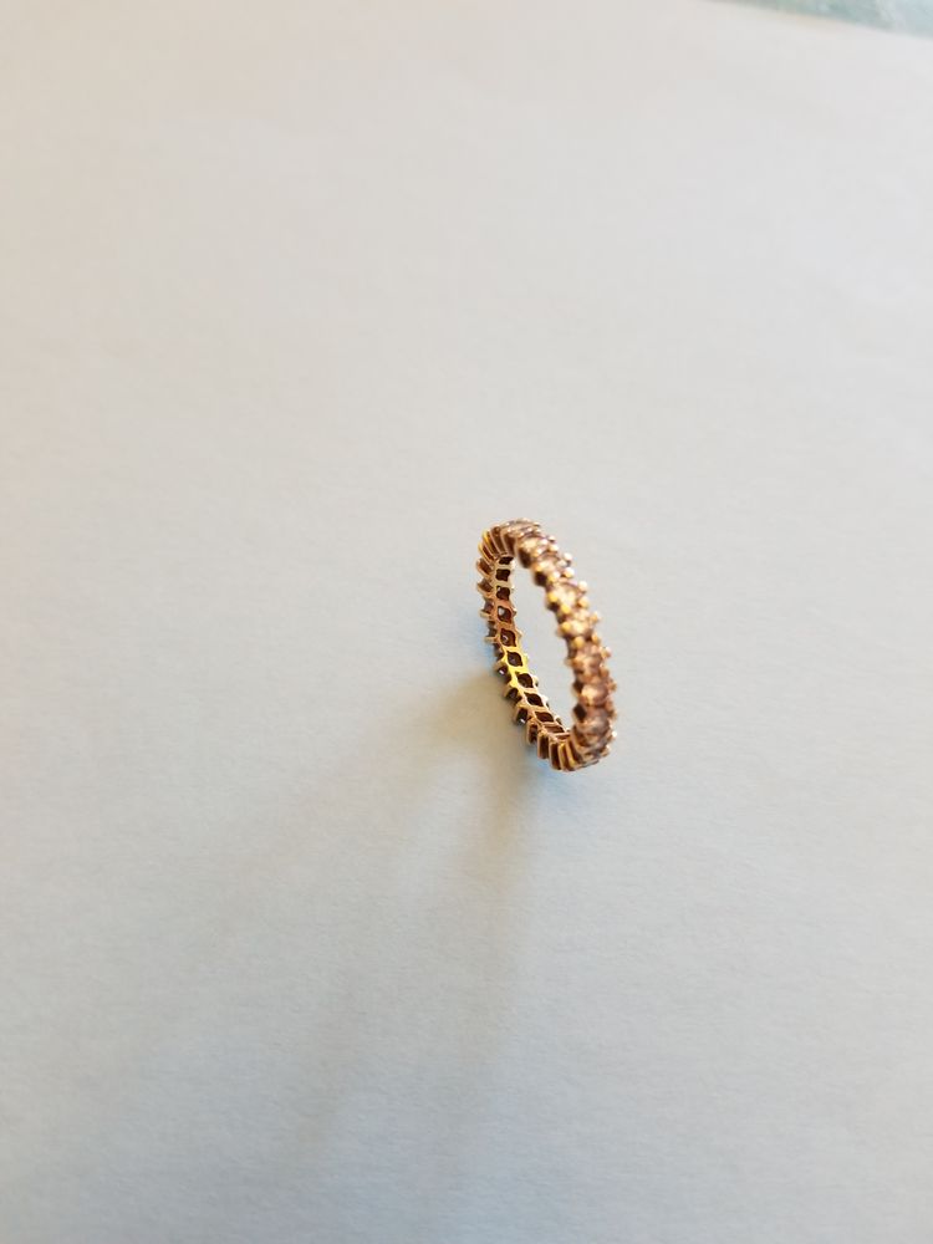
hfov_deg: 53.1
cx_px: 466
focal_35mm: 26
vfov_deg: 67.3
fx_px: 934
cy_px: 622
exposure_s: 1/21
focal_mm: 4.25
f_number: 1.7
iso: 200
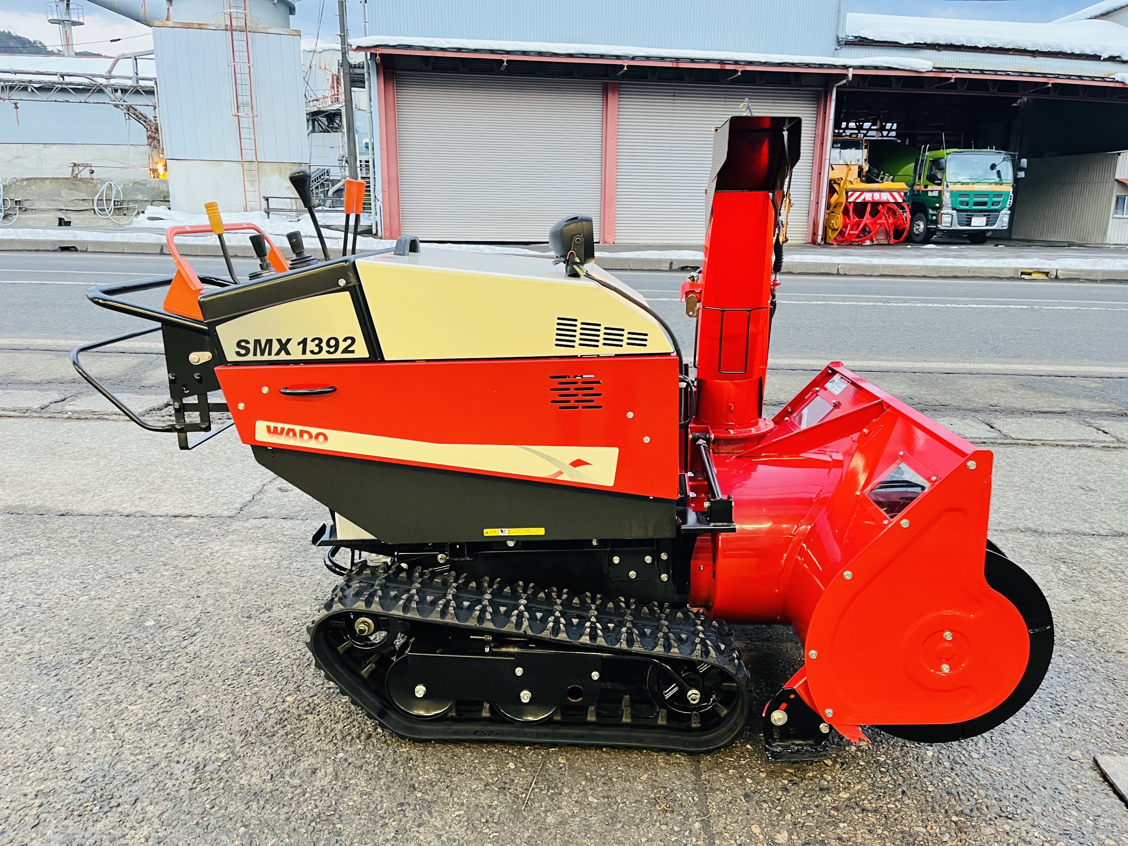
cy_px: 423
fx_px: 847
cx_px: 564
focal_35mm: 26
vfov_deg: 53.1
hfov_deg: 67.3
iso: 640
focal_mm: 5.1
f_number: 1.6
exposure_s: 1/30
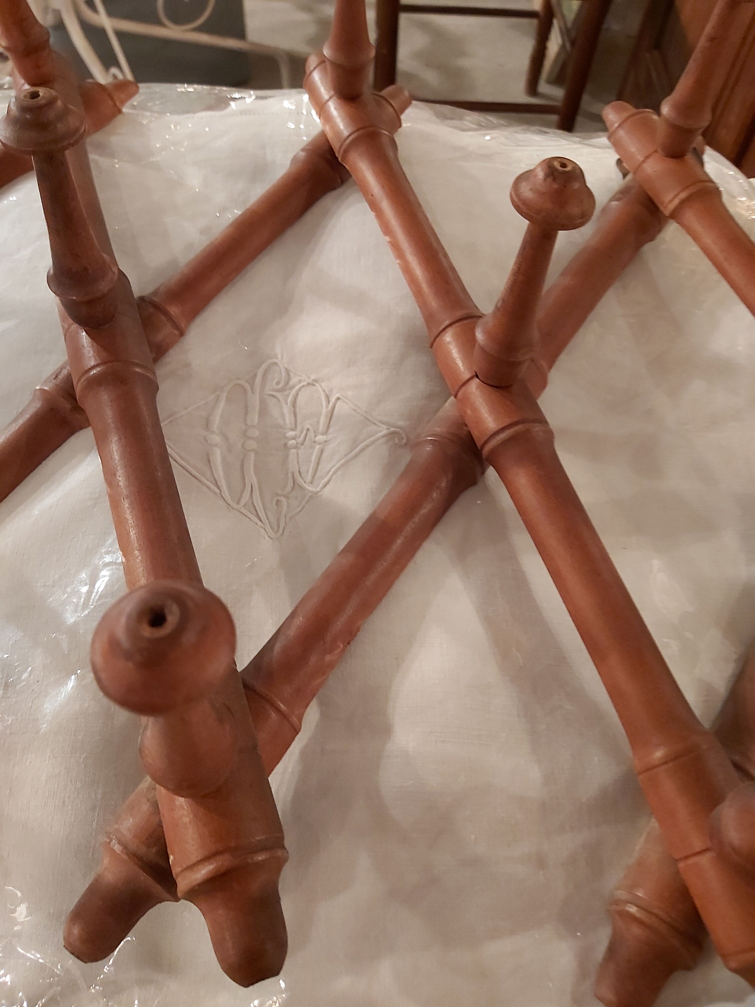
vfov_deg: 67.3
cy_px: 504
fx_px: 756
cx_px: 378
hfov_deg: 53.1
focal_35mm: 26
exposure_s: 1/50
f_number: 1.7
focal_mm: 3.92
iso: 250
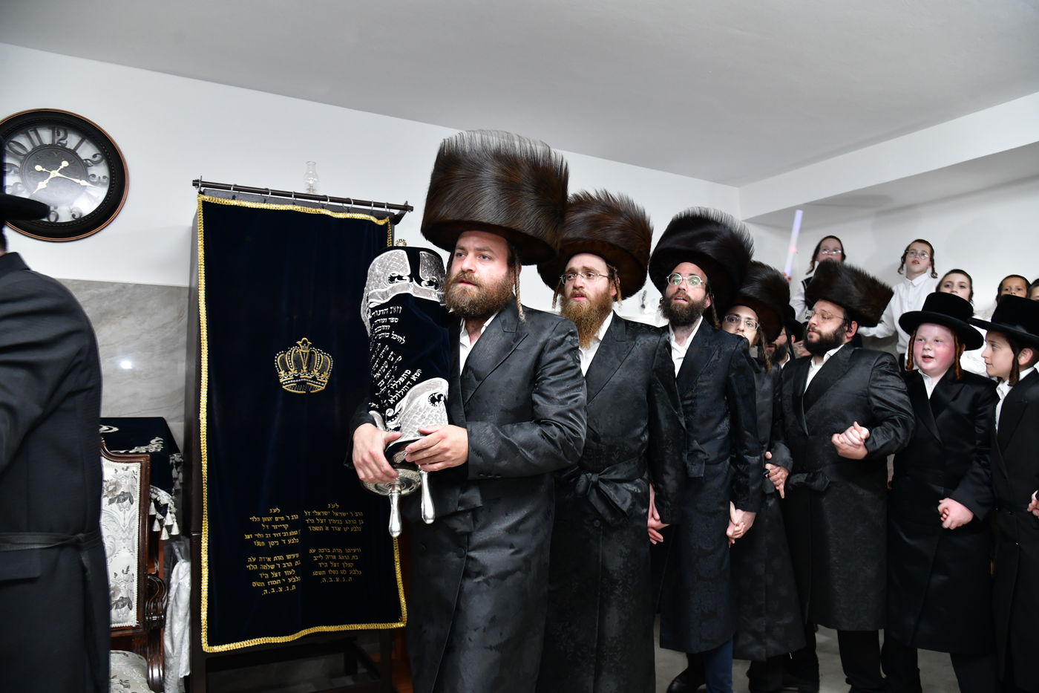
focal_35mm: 24
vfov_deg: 53.1
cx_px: 520
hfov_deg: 73.8
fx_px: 693
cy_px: 346
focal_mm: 24
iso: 2000
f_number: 5.6
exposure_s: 1/100
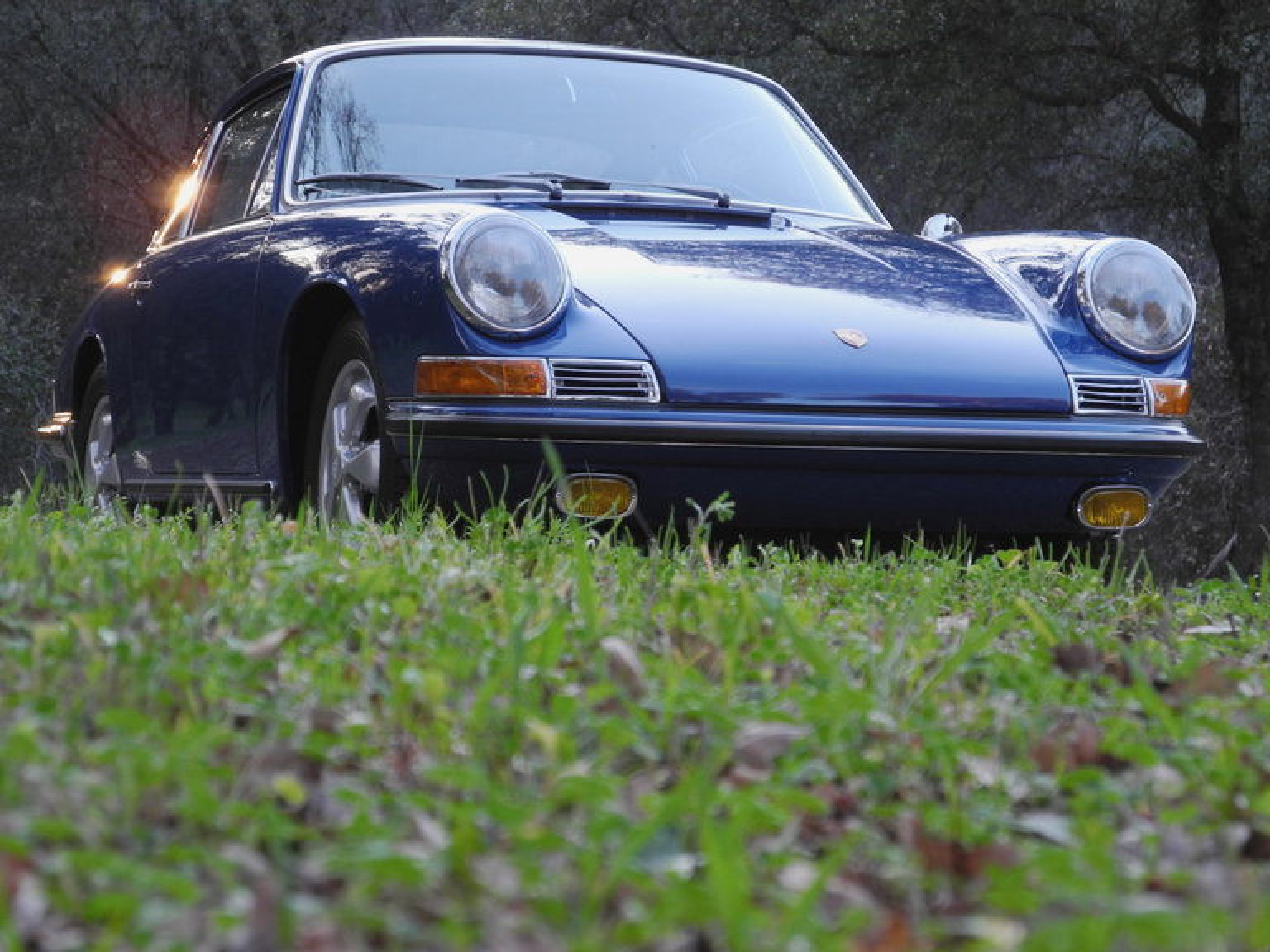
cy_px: 476
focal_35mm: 119
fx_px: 4366
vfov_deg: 12.5
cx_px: 635
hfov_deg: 16.6
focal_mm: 25.4
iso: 122
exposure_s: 1/30
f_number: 4.5
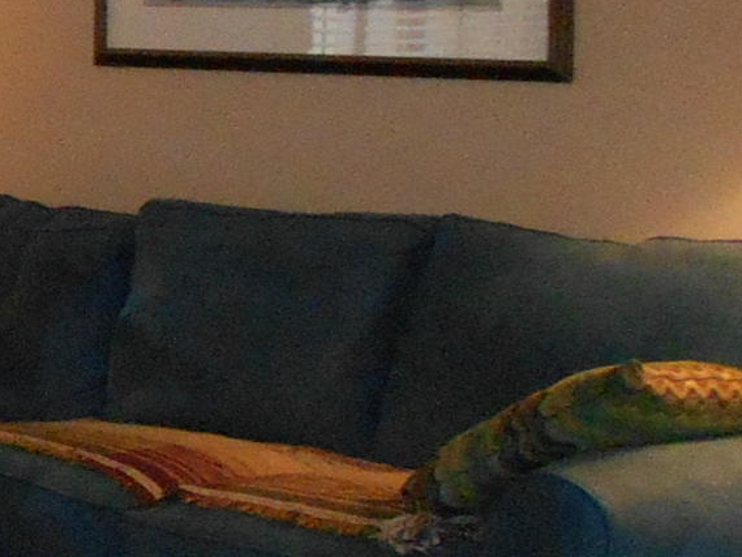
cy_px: 177
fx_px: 2937
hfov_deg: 11.8
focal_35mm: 137
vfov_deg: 10.8
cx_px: -1018
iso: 560
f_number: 3.4
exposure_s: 1/25
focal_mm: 4.7
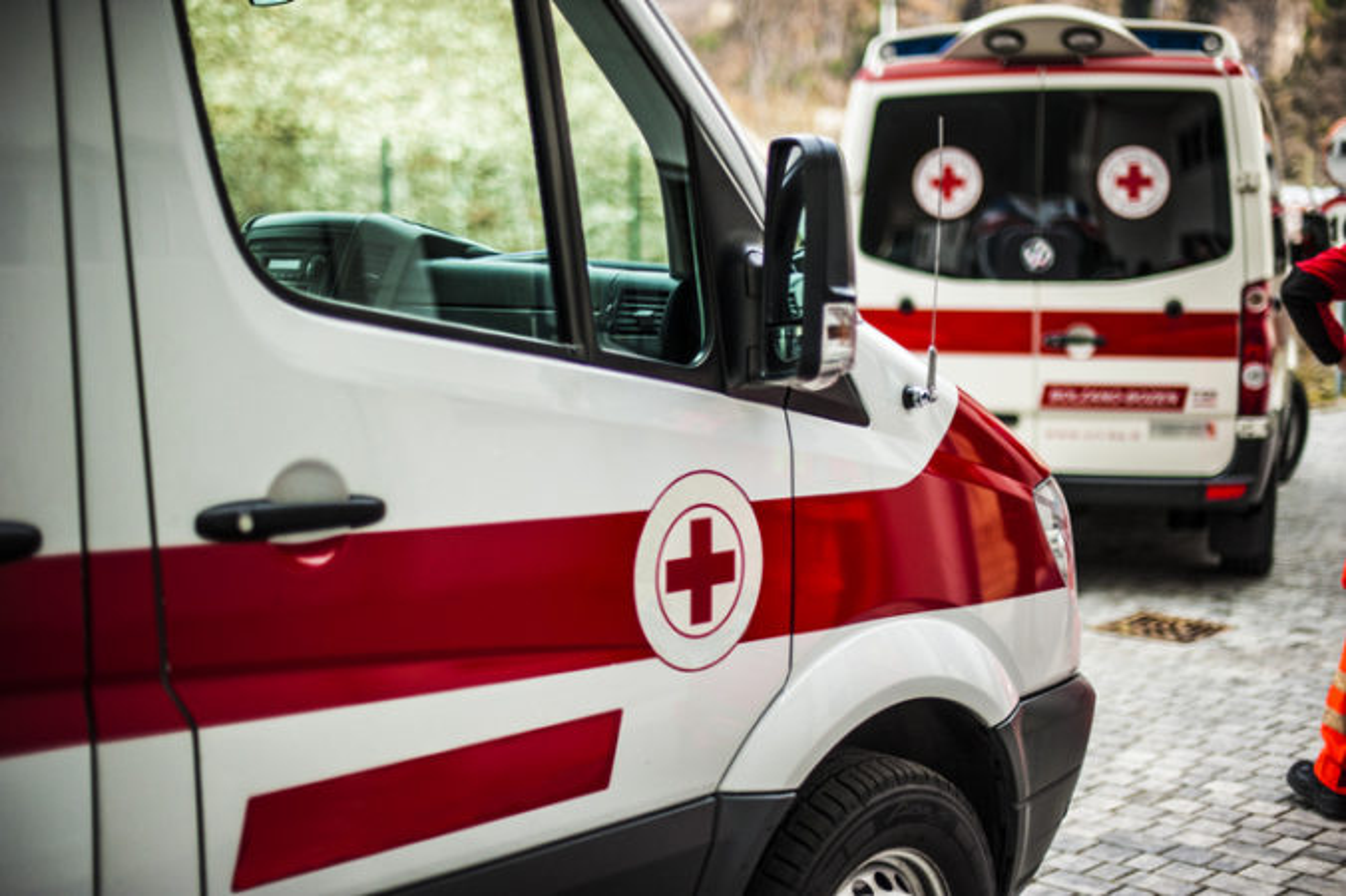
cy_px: 448
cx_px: 673
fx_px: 1868
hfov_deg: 39.6
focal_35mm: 50
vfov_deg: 27.0
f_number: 1.4
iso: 1250
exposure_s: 1/8000
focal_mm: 50
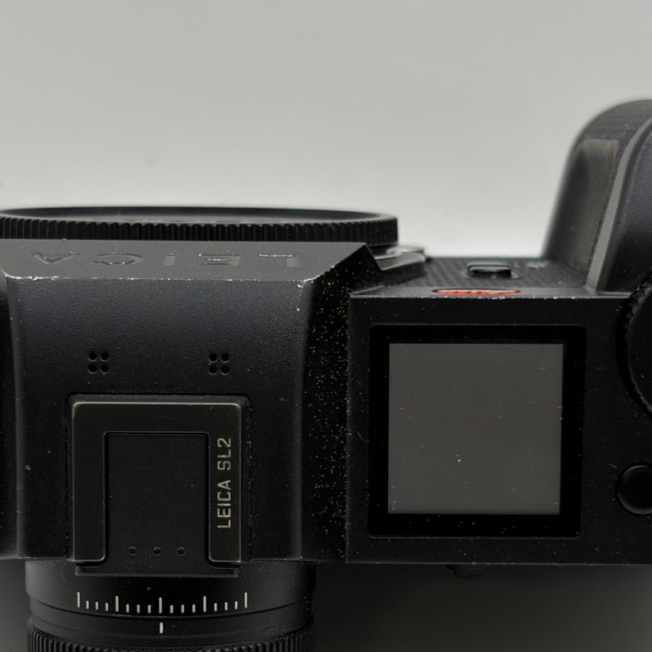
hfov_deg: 16.9
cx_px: 327
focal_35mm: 103
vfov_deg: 16.9
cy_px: 430
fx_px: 2195
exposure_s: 1/121
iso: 25
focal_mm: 5.96
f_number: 1.6
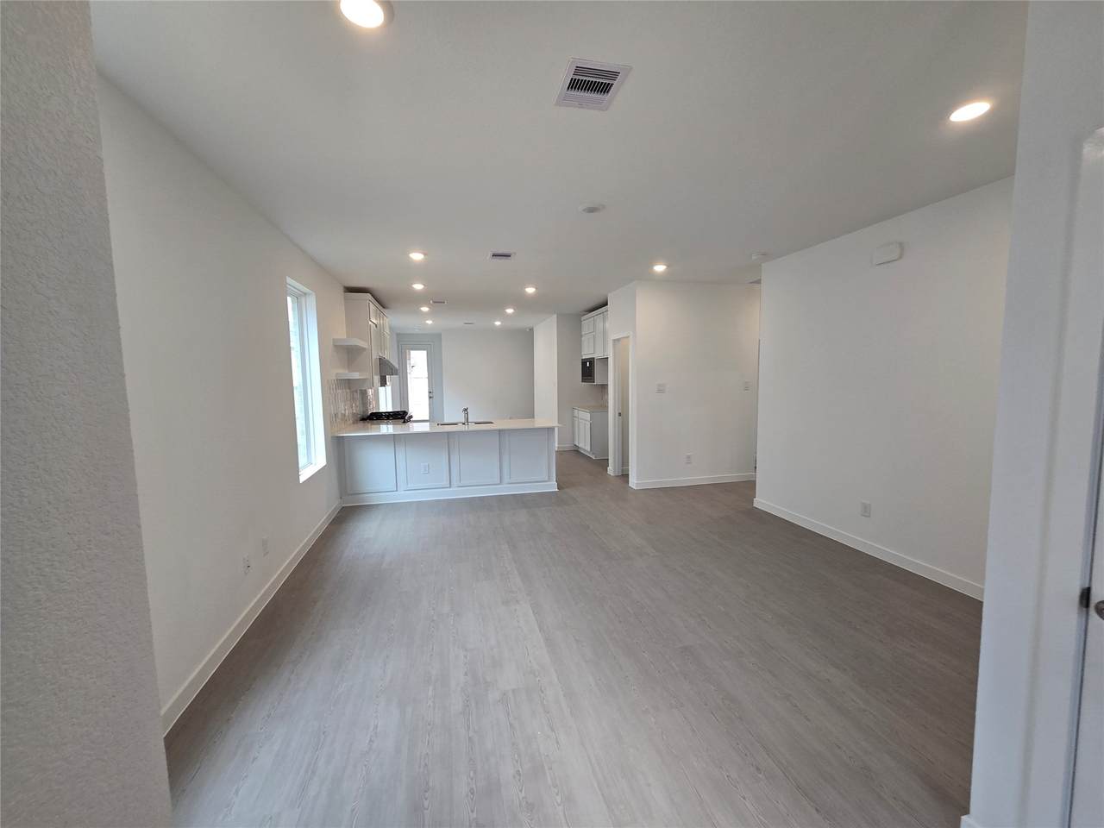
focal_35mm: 13
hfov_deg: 106.2
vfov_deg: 89.9
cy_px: 414
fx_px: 415
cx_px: 552
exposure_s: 1/60
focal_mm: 2.2
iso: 80
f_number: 2.2
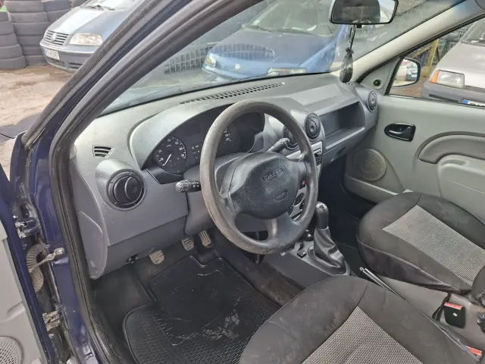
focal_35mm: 23
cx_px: 242
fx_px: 322
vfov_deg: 58.9
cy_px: 182
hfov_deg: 73.9
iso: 50
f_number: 1.8
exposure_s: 1/100
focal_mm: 5.54
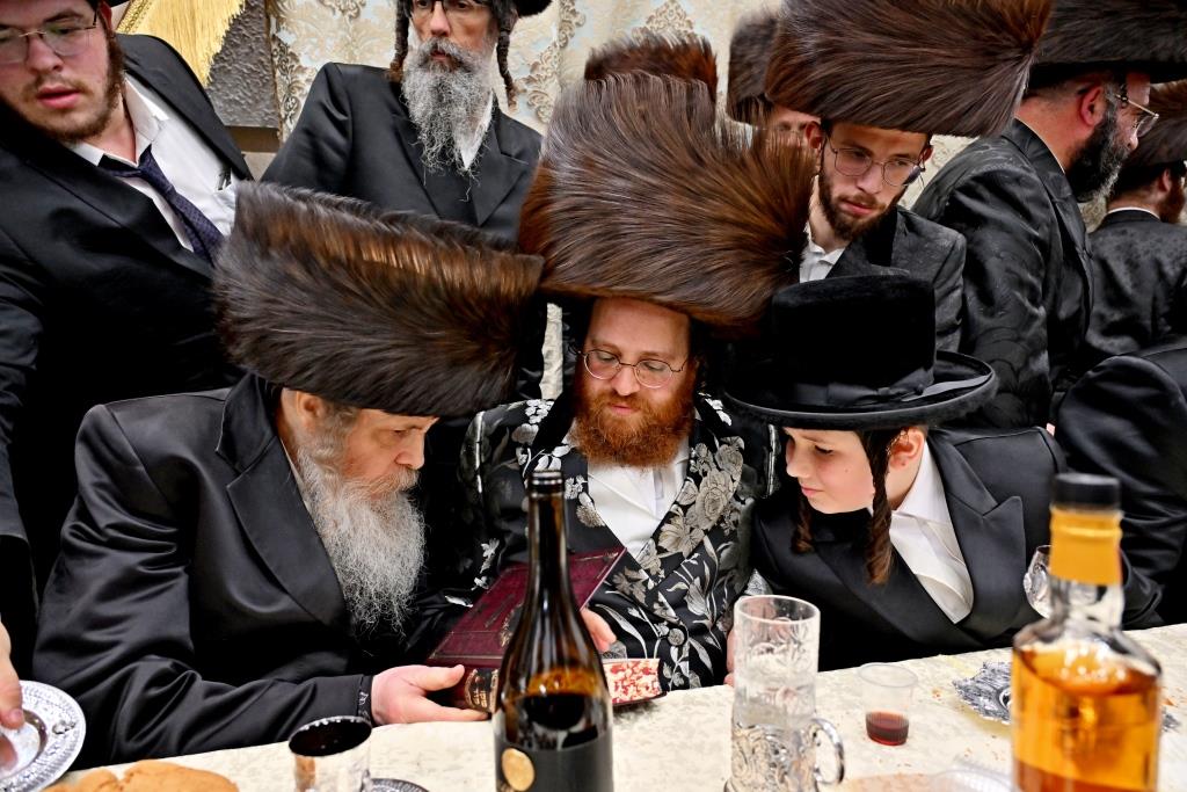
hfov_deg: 73.7
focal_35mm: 24
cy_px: 396
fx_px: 791
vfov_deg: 53.1
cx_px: 594
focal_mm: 24
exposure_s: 1/200
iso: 800
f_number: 4
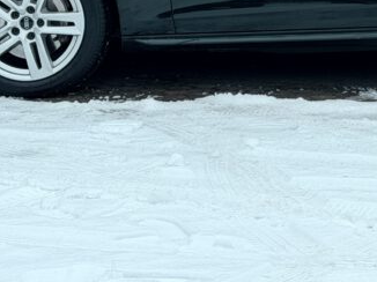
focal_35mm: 151
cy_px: -79
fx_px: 1643
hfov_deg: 12.9
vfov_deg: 9.6
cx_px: 387
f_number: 1.78
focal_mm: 6.76
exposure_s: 1/786
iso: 64
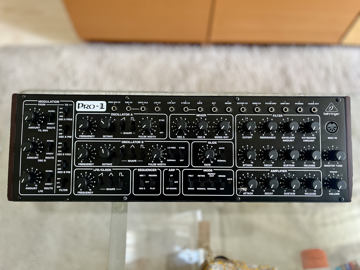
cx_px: 180
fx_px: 270
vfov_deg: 53.1
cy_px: 135
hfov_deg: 67.3
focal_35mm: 26
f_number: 1.6
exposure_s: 1/60
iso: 160
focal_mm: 5.1
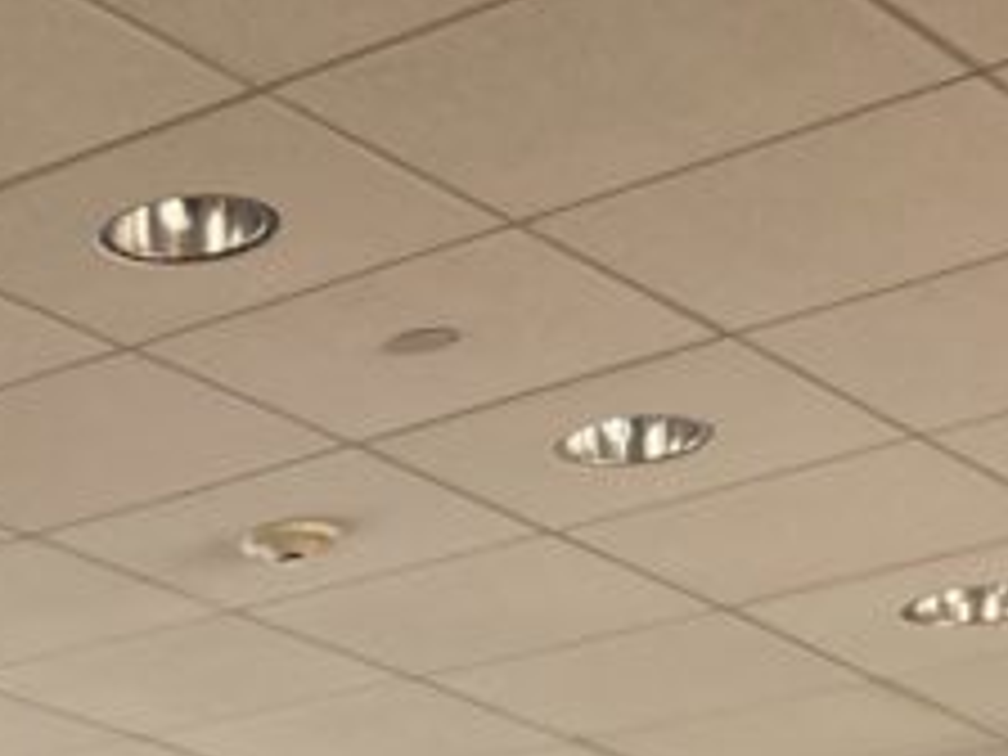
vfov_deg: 10.6
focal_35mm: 128
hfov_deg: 13.9
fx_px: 3727
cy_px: 1494
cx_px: -752
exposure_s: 1/60
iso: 64
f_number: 1.8
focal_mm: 3.99
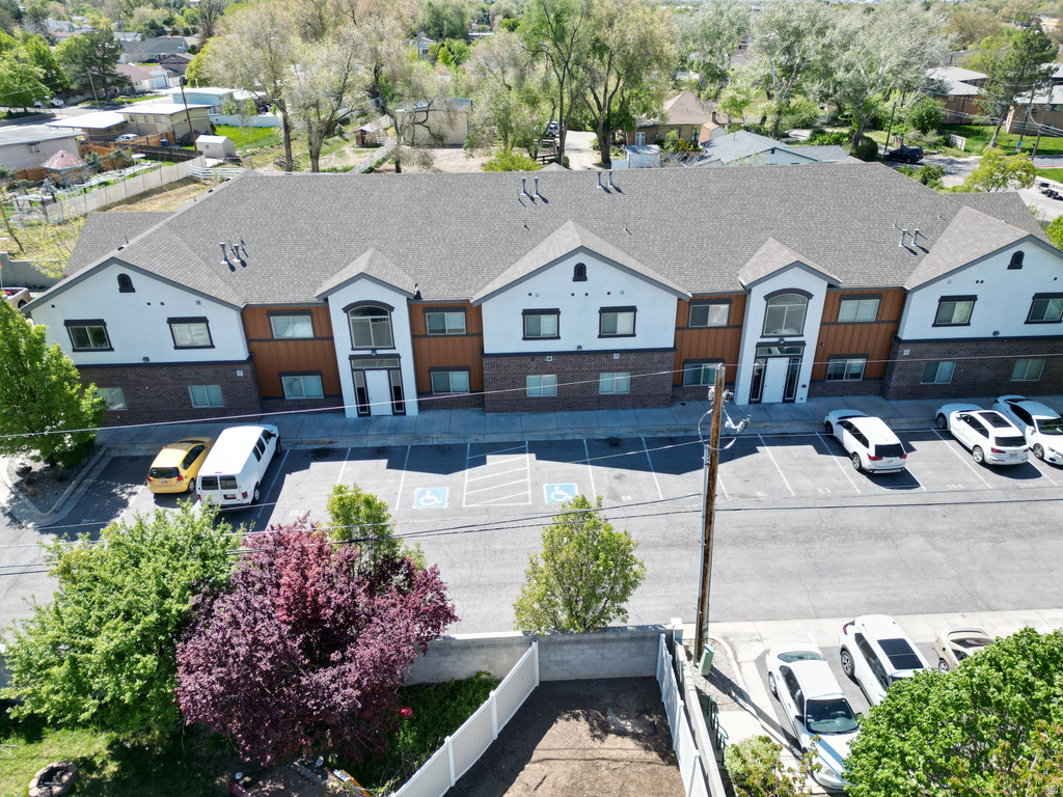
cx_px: 532
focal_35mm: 24
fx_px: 737
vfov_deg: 56.8
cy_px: 398
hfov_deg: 71.6
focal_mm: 6.72
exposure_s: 1/2000
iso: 200
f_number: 1.7
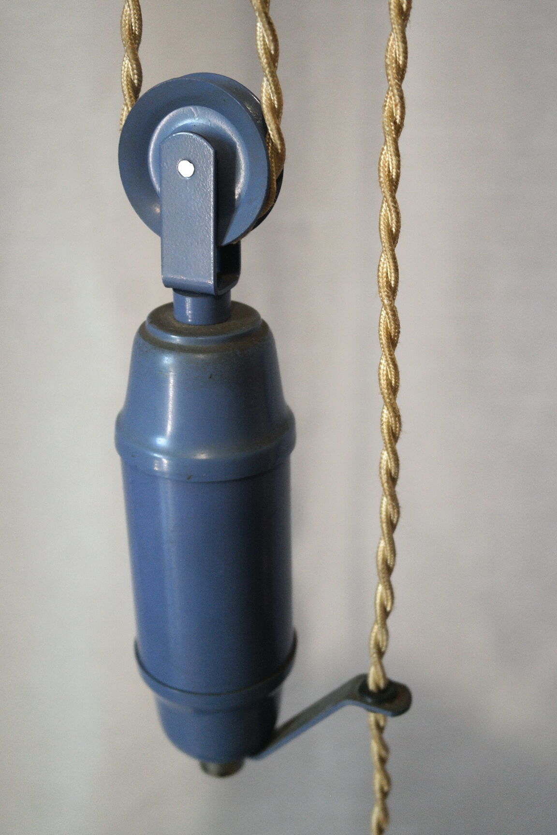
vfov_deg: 40.3
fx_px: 1137
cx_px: 278
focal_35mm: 49
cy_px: 418
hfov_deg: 27.5
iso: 800
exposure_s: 1/60
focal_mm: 32
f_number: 4.5
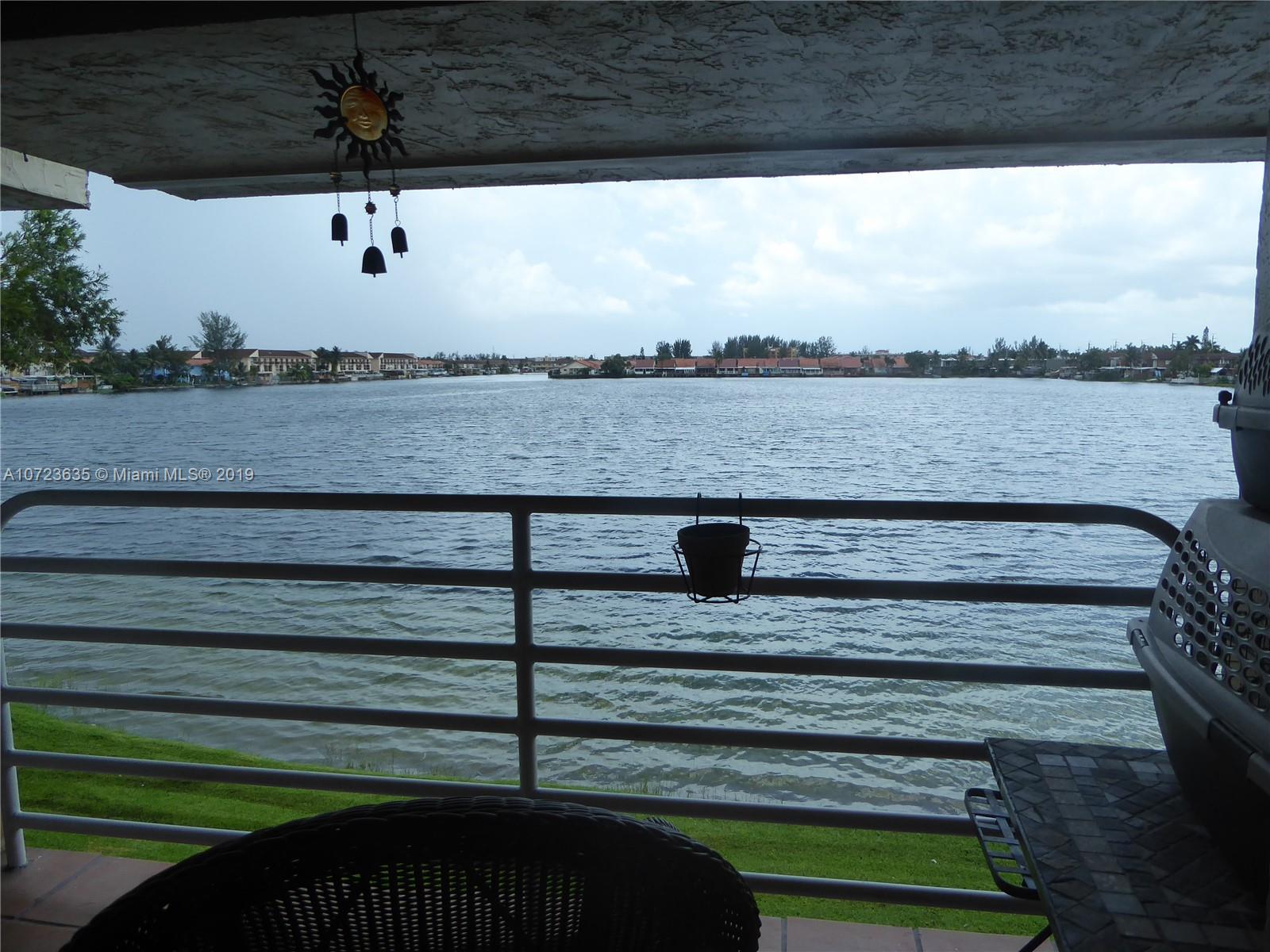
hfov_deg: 69.4
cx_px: 635
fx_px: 917
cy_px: 476
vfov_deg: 54.9
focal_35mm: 25
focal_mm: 4.3
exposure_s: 1/640
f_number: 3.3
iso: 125
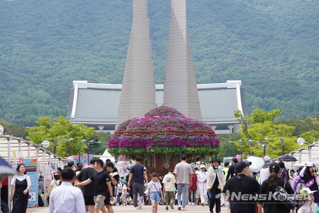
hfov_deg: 15.4
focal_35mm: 133
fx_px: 1179
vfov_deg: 10.3
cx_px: 160
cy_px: 106
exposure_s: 1/800
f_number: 5.6
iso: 320
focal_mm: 133
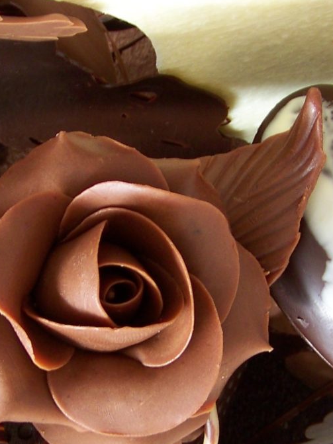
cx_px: 163
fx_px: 1488
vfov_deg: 16.9
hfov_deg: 12.8
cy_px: 285
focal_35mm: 116
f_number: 3.2
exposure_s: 1/20
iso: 64
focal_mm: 6.3
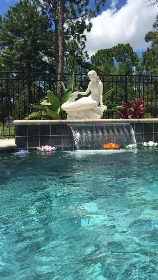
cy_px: 139
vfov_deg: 61.0
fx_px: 238
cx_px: 96
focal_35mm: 32
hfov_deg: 36.6
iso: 32
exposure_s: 1/2083
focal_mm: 4.15
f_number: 2.2
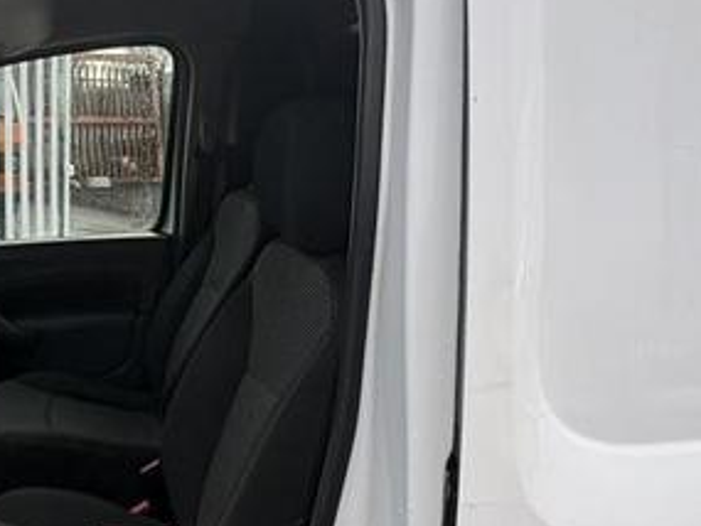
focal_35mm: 44
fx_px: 891
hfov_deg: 40.8
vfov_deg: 32.7
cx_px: 123
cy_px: 339
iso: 64
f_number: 2.2
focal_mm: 2.22
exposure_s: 1/238
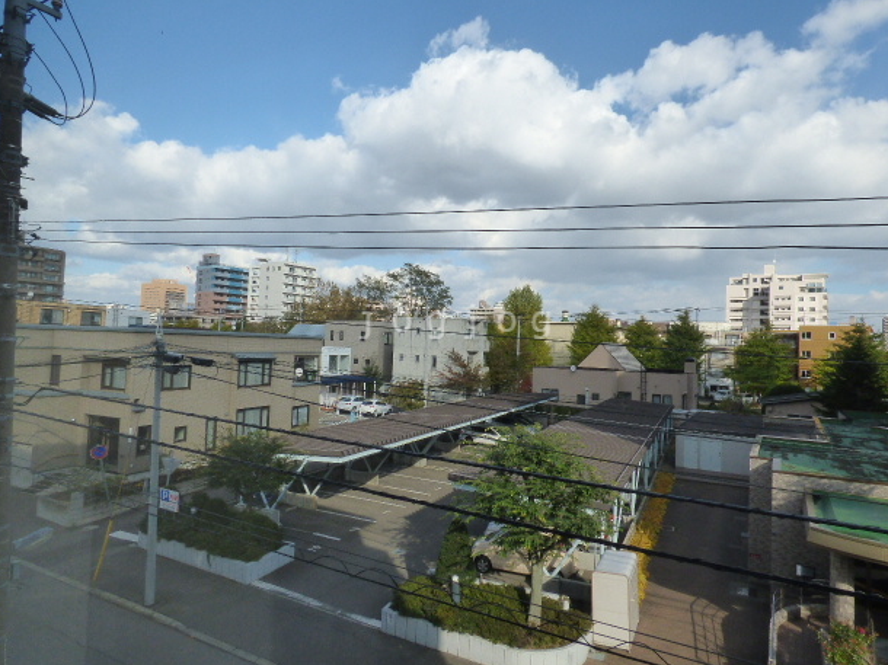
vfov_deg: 63.4
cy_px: 322
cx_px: 459
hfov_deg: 79.0
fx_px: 538
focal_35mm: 21
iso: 200
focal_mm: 3.58
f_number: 4.5
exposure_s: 1/800
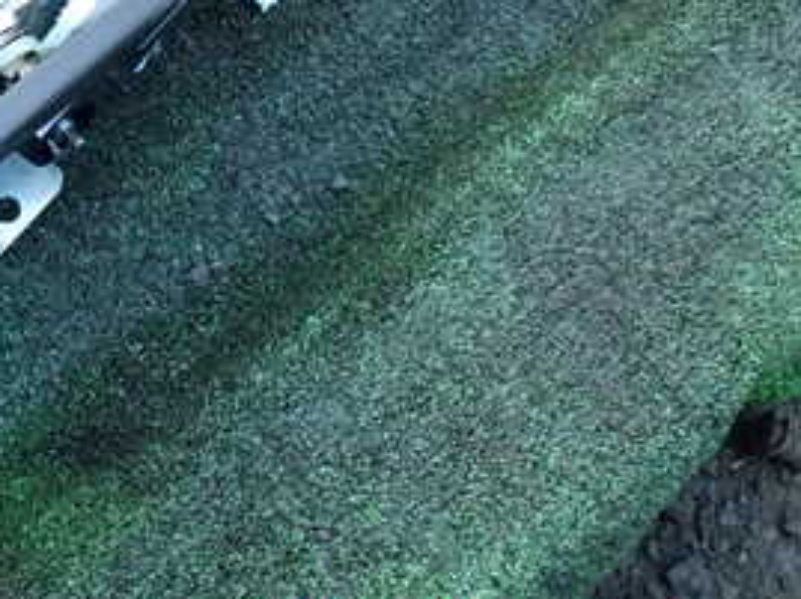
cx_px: 36
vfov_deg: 21.1
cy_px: 3
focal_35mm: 67
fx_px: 1548
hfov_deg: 27.6
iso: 250
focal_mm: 5.4
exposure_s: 1/30
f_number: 2.3
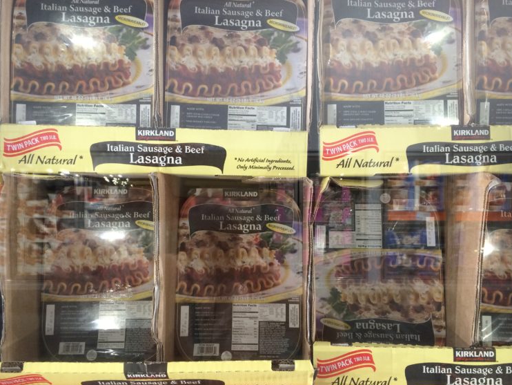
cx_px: 264
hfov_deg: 59.9
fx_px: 444
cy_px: 198
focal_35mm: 30
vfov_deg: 46.8
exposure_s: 1/33
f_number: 2.2
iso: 64
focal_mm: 4.15
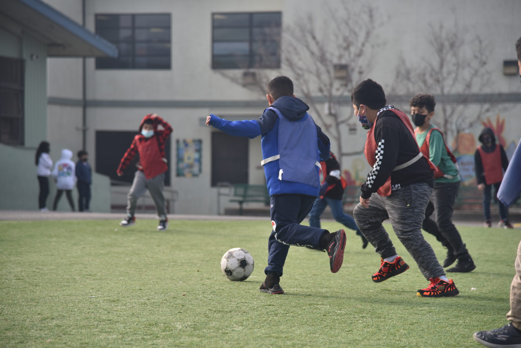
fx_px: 1737
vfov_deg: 11.4
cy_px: 174
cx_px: 260
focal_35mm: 120
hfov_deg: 17.1
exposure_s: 1/2500
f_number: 4
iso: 500
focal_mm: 120
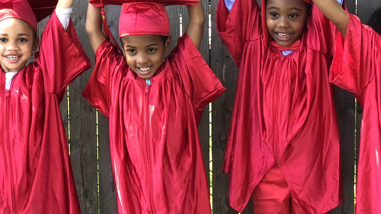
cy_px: 113
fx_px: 1293
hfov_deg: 16.7
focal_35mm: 128
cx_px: 273
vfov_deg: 9.5
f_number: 2.8
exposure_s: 1/60
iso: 50
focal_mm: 6.6
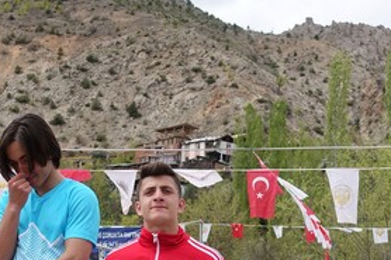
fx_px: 760
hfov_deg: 28.9
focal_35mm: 70
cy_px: 304
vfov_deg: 18.5
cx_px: 184
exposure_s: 1/1600
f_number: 2.8
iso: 125
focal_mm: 10.81
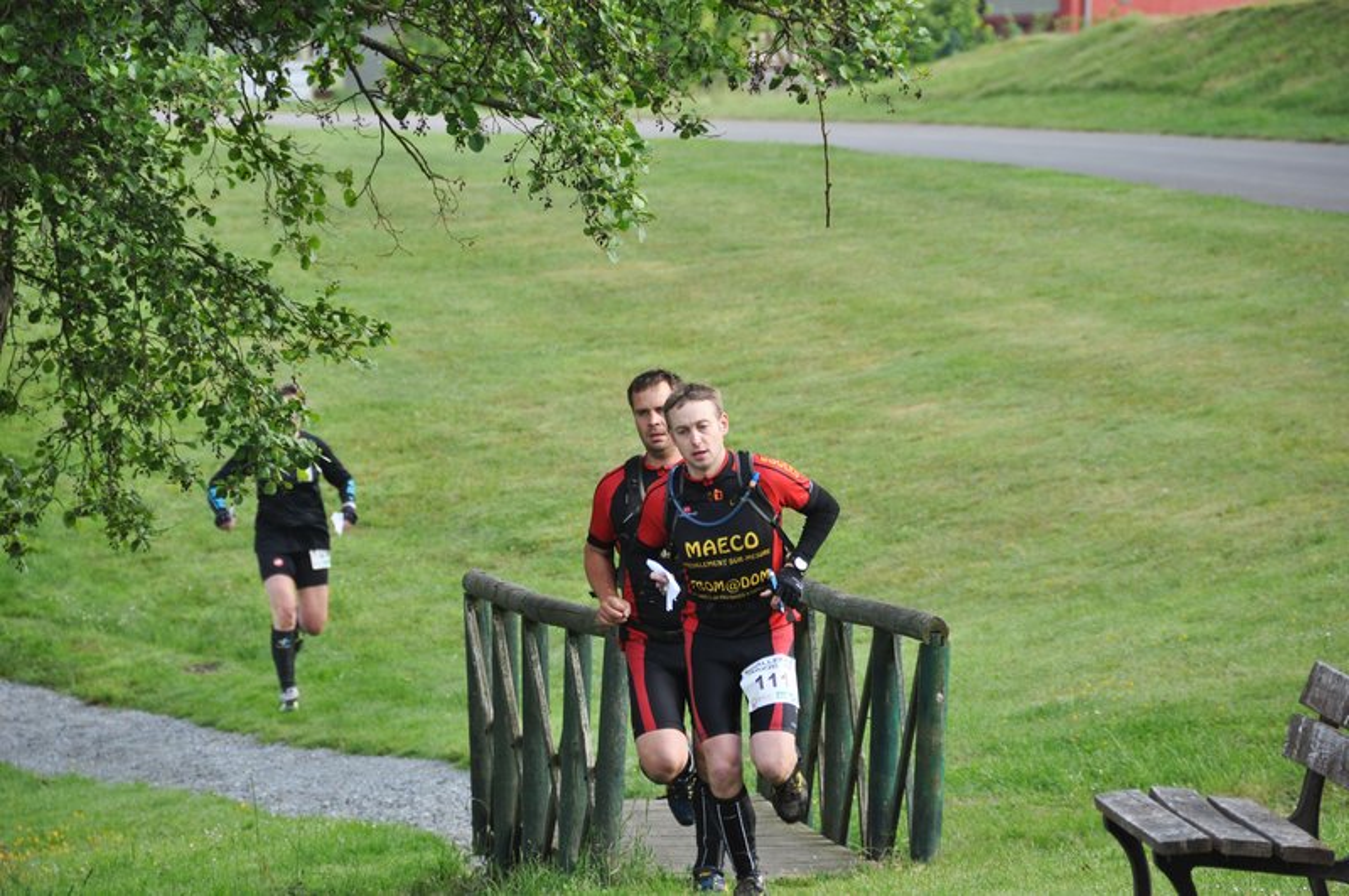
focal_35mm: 255
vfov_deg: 5.4
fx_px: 9542
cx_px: 674
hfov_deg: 8.1
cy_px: 448
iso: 800
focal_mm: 170
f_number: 5.6
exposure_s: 1/640
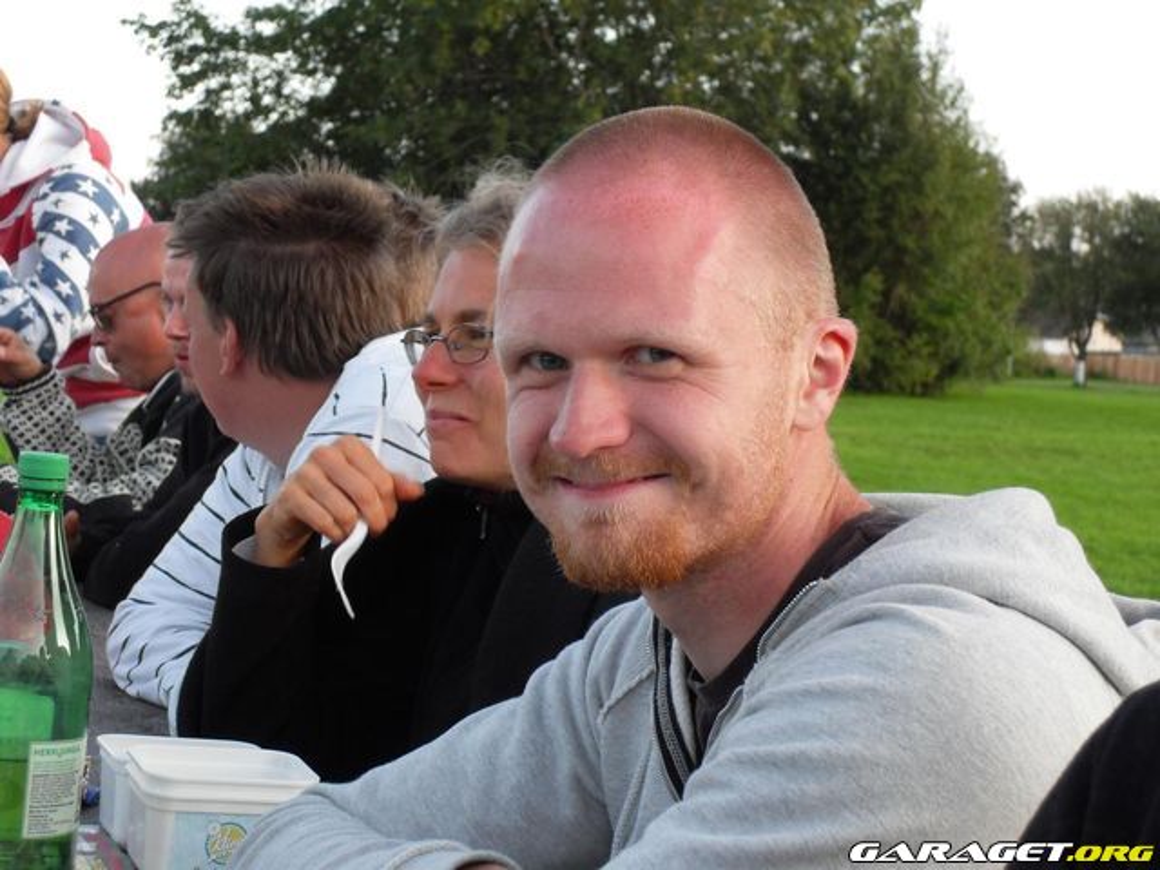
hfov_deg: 26.0
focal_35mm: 75
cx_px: 580
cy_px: 435
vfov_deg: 19.6
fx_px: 2513
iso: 160
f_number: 4.9
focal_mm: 16.1
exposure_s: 1/90
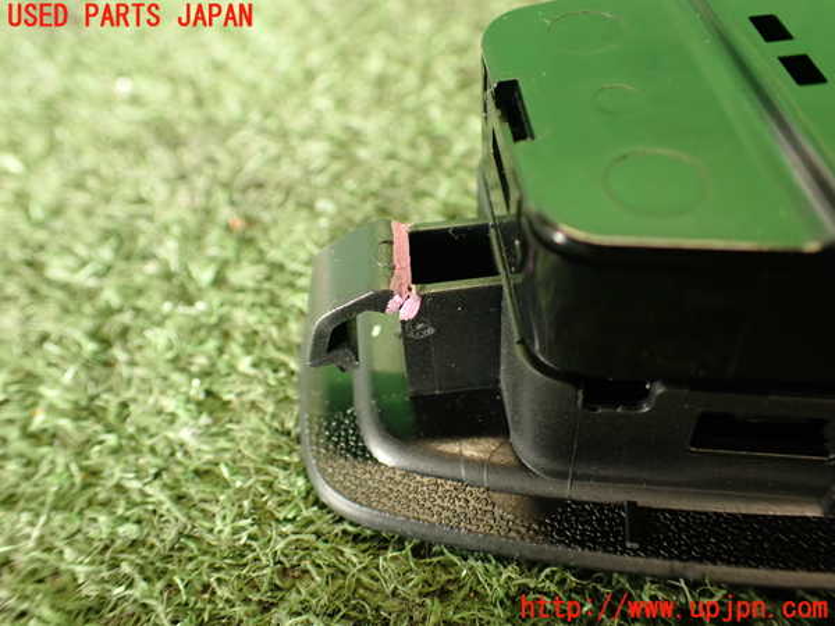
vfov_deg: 44.2
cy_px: 313
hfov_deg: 56.8
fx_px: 772
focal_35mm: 32
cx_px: 418
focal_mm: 5.79
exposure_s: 1/30
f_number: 2.4
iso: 250
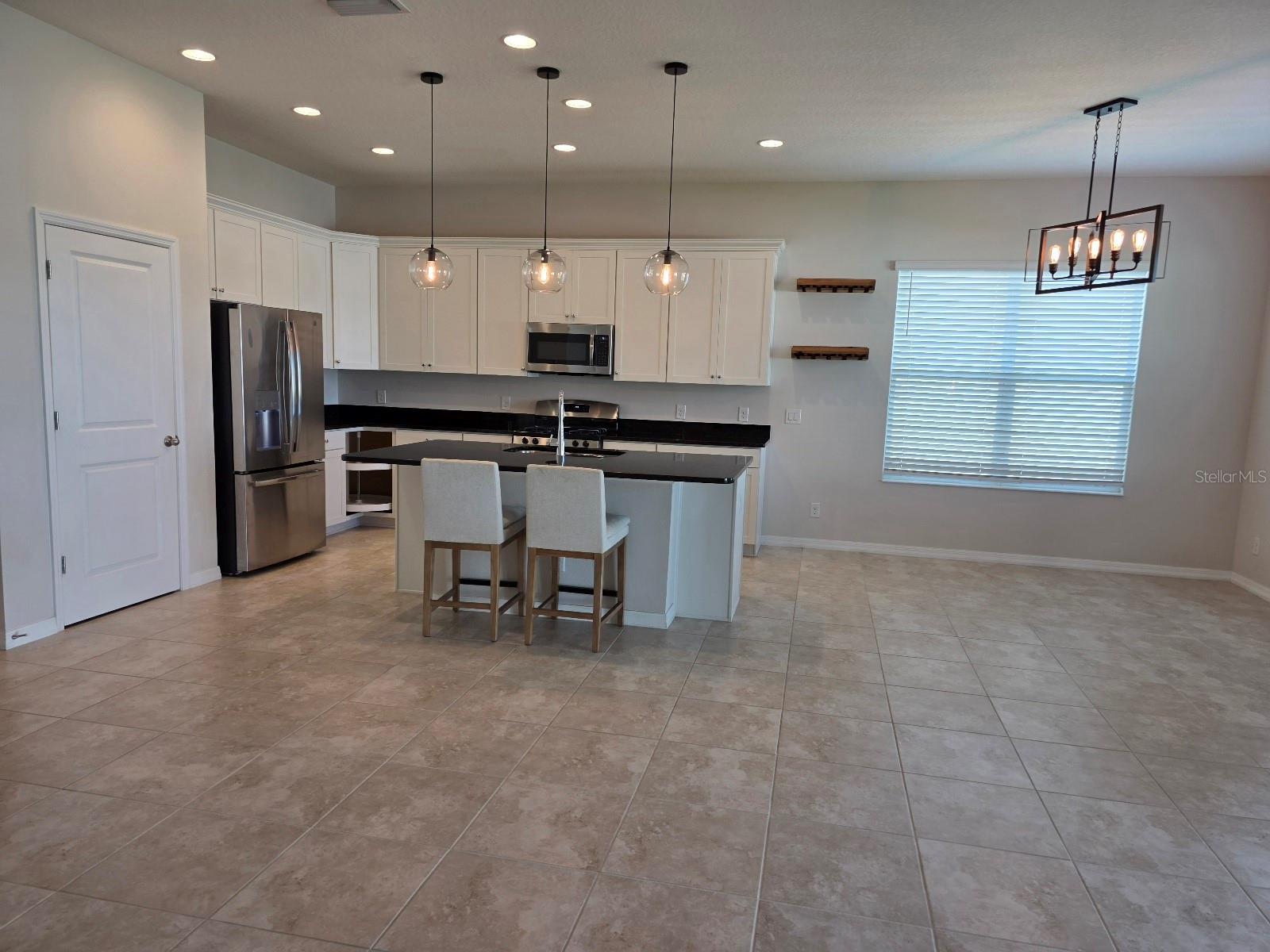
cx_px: 635
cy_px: 476
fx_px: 844
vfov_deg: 58.9
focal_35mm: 23
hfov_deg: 73.9
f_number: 1.7
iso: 64
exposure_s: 1/120
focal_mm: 6.3
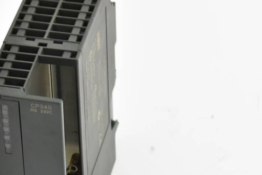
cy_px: 97
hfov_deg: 9.9
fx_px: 1515
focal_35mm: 208
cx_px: 47
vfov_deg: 6.6
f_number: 5.6
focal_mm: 52
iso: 100
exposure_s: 1/13
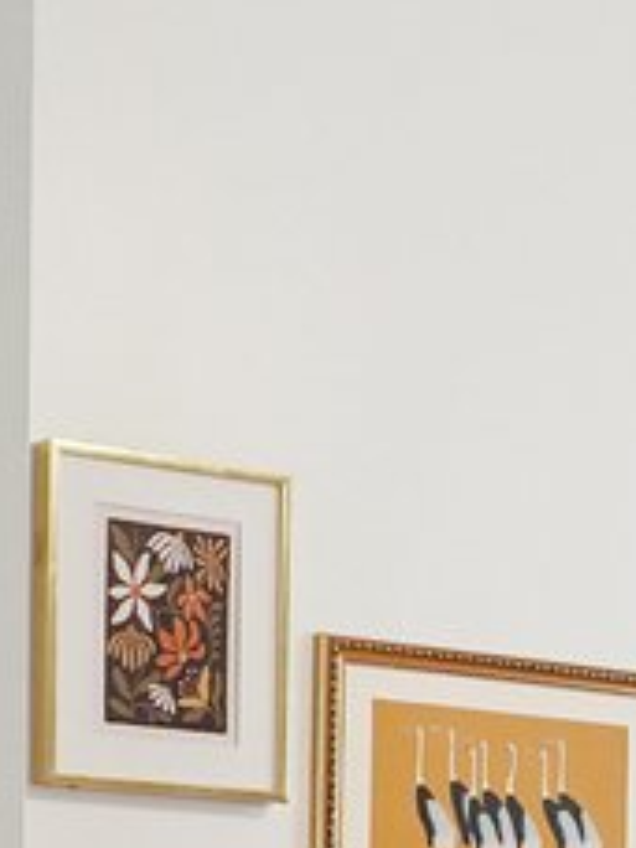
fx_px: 3486
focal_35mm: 142
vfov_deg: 13.3
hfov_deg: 9.1
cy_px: 1136
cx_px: 1640
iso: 400
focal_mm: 11
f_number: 8
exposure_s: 1/15
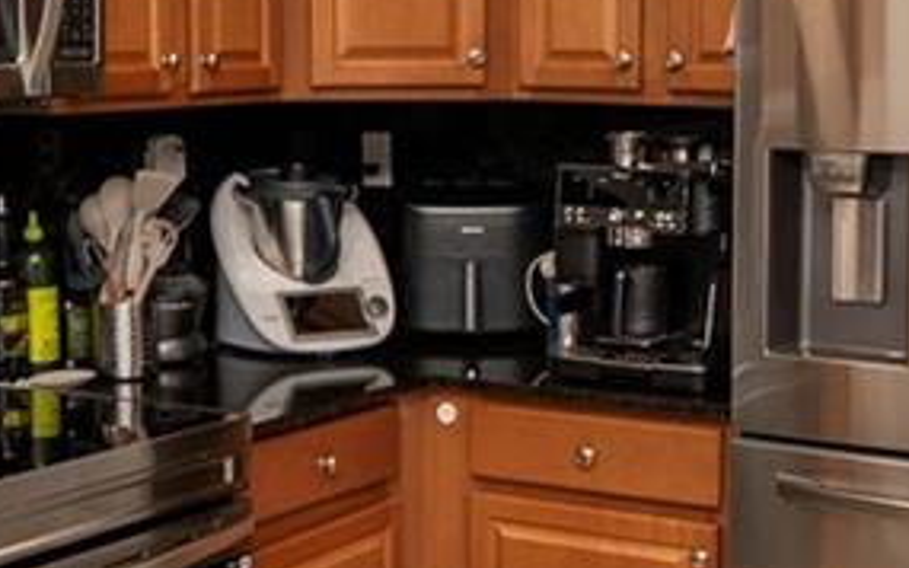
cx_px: 539
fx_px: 2066
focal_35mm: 83
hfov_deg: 24.8
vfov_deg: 15.6
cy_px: 227
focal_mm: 14.6
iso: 320
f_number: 2.8
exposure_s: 1/250
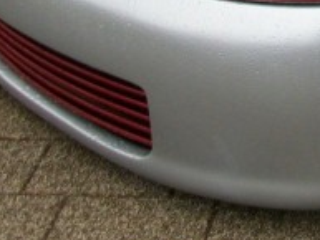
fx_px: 1304
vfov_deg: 10.0
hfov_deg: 13.1
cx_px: 497
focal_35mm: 141
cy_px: -169
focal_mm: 5.7
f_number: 2.9
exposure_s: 1/215
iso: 80
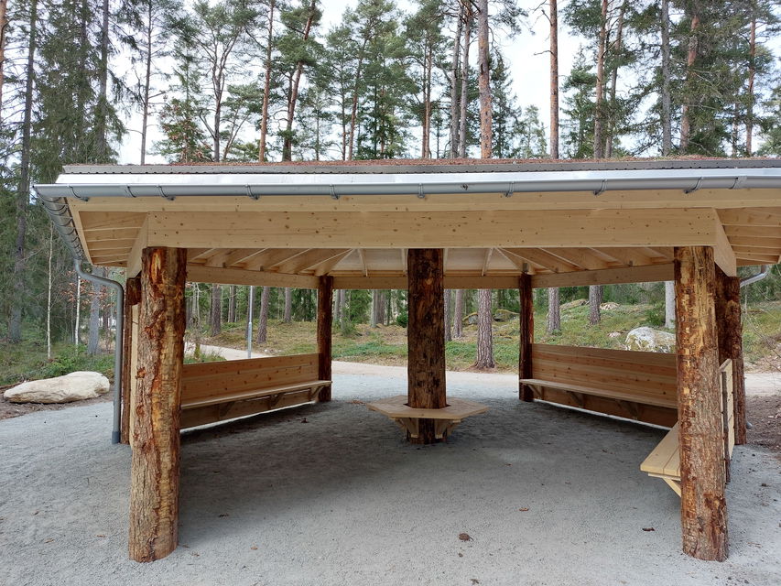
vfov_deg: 54.9
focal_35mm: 25
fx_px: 564
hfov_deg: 69.4
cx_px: 390
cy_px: 293
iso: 25
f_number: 1.8
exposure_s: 1/100
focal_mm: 5.23
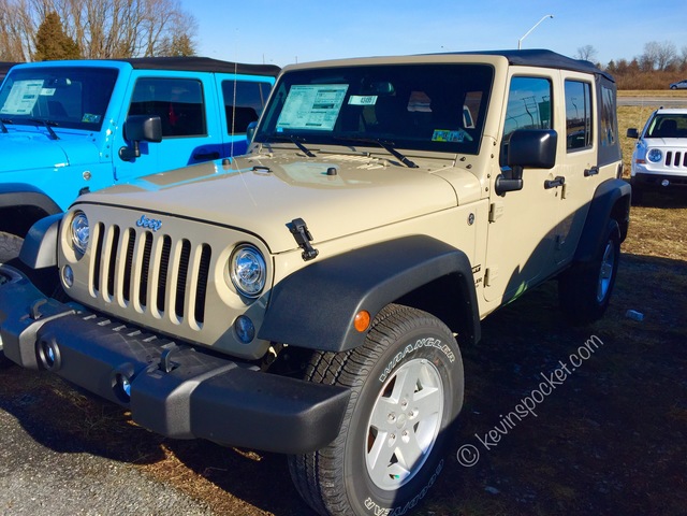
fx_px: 576
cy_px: 258
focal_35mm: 29
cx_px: 344
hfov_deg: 61.7
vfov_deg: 48.2
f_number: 2.2
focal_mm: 4.15
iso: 32
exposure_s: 1/1721
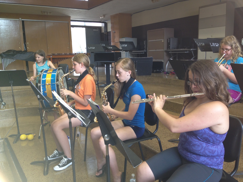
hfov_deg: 52.6
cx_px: 122
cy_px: 91
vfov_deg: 40.7
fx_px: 246
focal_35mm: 35
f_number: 2.4
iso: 50
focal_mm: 4.28
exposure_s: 1/24
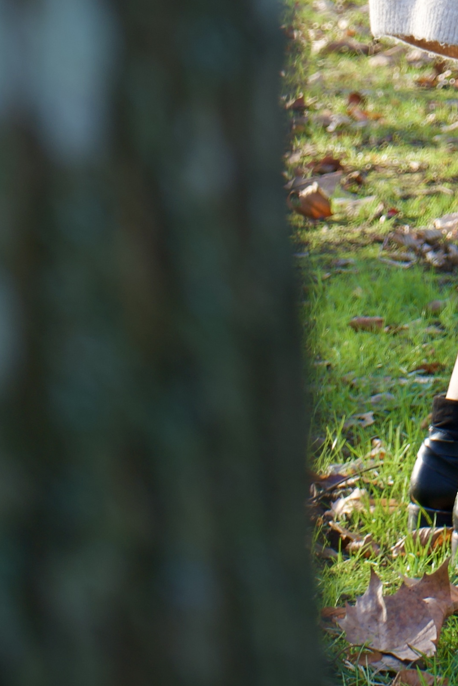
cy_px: -312
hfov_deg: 5.7
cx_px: 659
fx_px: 4521
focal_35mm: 237
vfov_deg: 8.5
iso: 125
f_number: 5
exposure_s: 1/60
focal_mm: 54
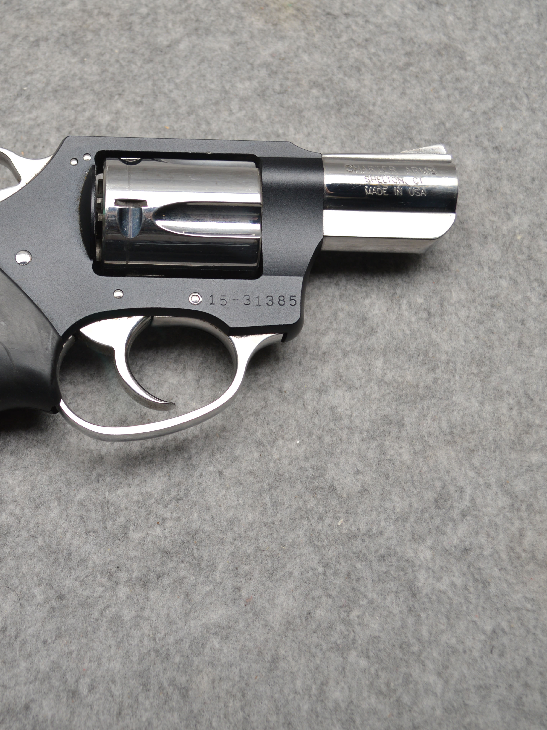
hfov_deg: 27.0
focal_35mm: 53
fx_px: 1117
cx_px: 117
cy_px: 366
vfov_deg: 36.2
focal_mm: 24
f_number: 4.5
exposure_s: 1/200
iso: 100
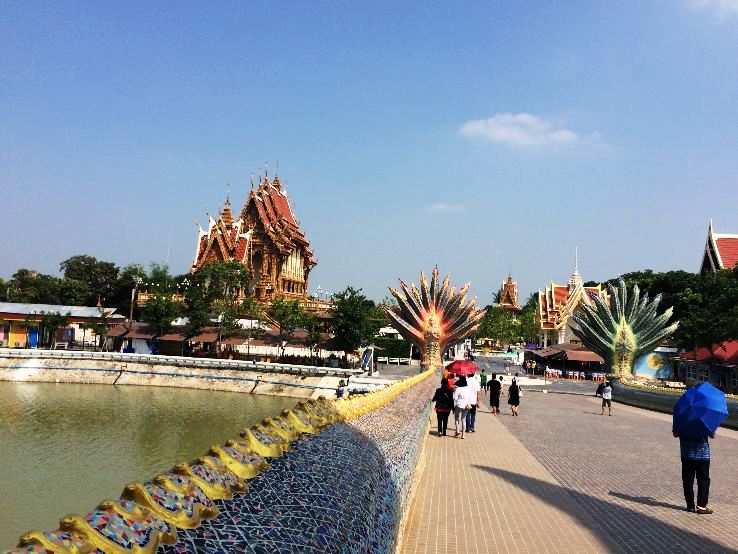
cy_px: 277
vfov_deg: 48.3
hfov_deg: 61.6
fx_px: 618
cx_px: 369
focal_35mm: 29
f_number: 2.2
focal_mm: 4.15
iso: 32
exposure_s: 1/2415
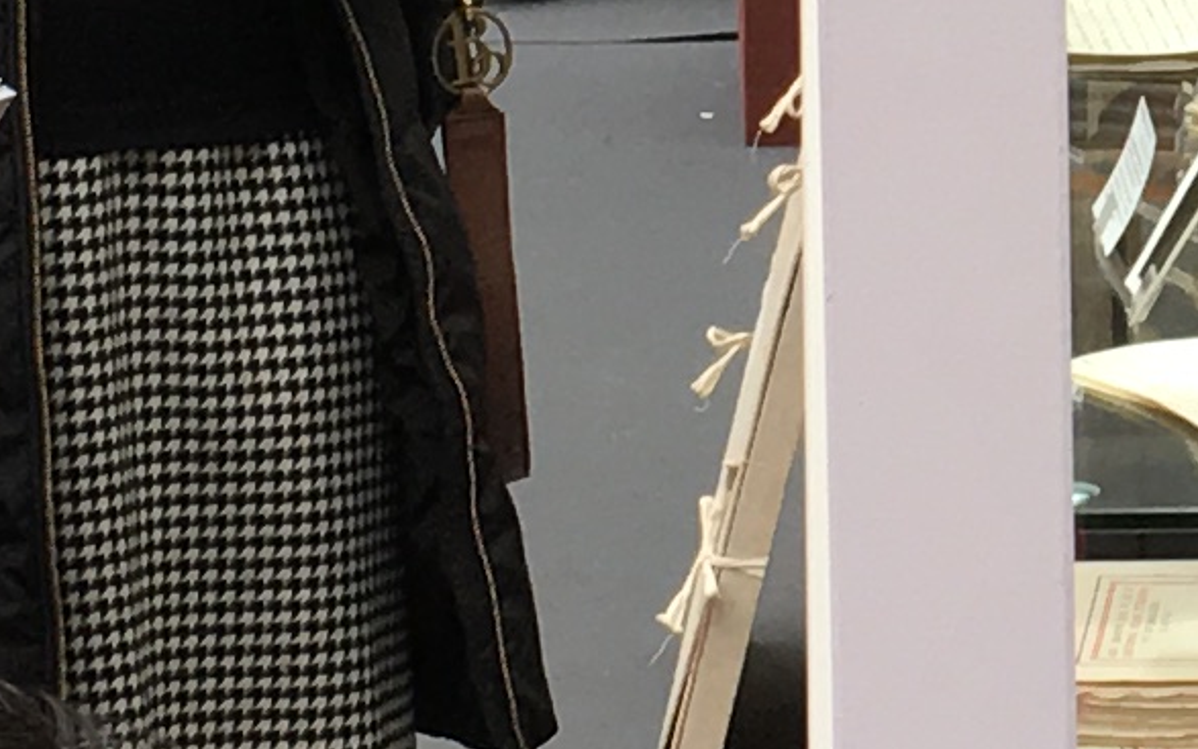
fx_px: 6890
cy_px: 159
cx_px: 1659
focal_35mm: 211
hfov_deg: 9.7
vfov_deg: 6.2
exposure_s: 1/100
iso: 40
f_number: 2.2
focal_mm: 4.15
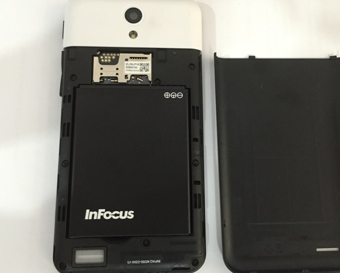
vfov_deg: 42.2
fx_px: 352
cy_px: 131
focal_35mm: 35
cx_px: 183
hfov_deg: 51.5
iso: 250
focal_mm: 4.15
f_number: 2.2
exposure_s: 1/17
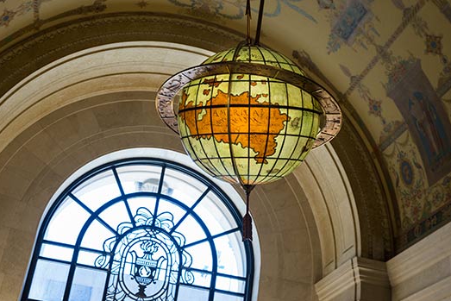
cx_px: 204
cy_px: 139
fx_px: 639
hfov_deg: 38.8
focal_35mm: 51
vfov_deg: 26.5
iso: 1000
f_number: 5.6
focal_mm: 46
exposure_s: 1/125
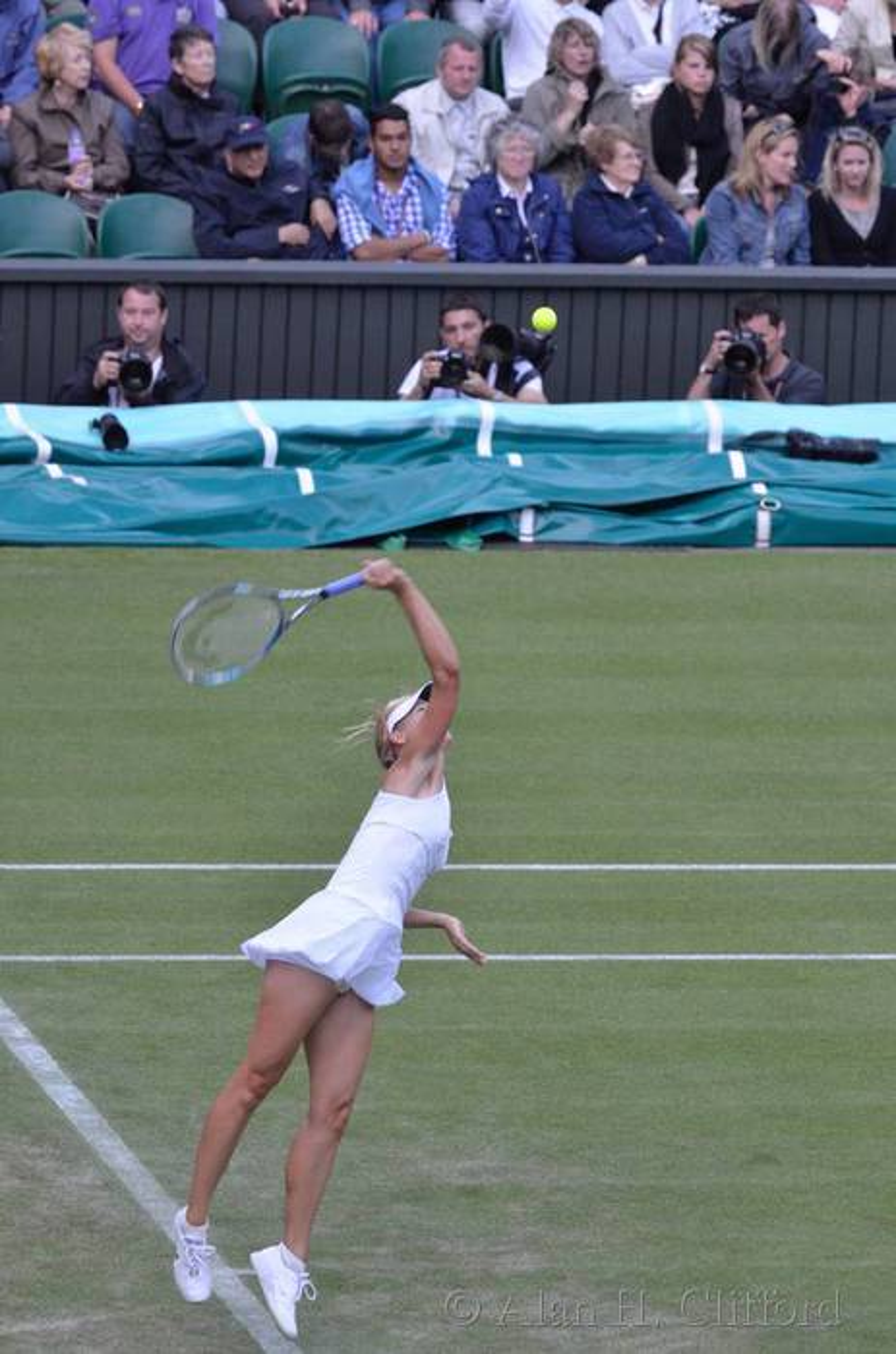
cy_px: 677
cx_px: 448
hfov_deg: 3.8
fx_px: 13513
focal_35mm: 360
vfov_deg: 5.7
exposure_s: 1/800
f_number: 5.3
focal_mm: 240
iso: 1250
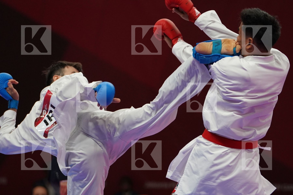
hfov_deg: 6.0
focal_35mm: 345
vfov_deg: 4.0
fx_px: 2808
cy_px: 98
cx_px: 146
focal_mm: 230
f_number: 4
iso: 2500
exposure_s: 1/1000
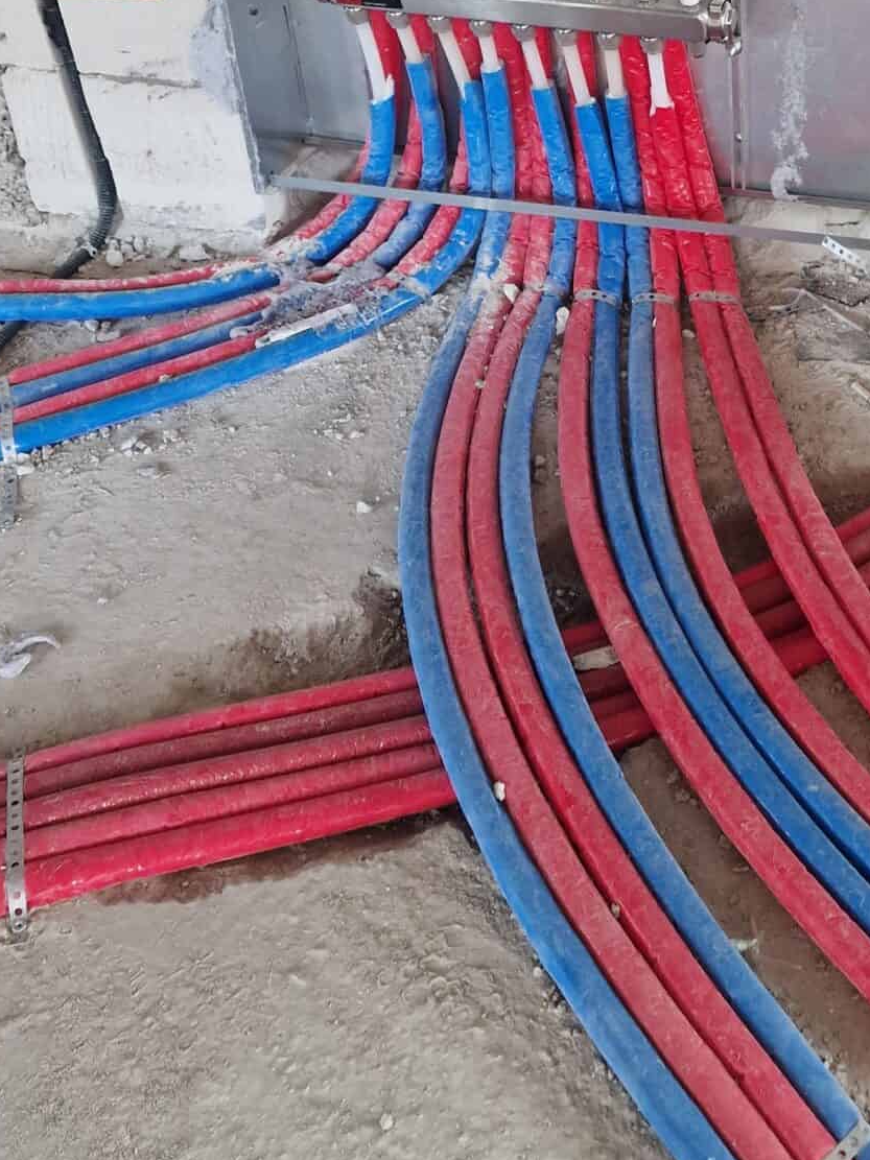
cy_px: 212
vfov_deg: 34.9
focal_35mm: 53
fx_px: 1776
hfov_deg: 26.9
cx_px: 724
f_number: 1.8
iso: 80
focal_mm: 6.4
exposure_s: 1/120
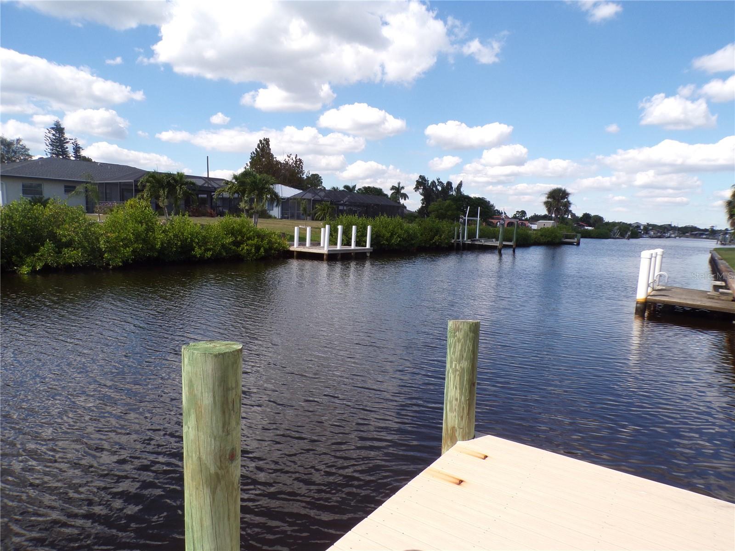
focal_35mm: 24
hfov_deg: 71.6
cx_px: 368
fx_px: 510
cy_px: 276
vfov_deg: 56.8
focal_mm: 4.3
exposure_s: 1/280
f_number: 5.8
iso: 80
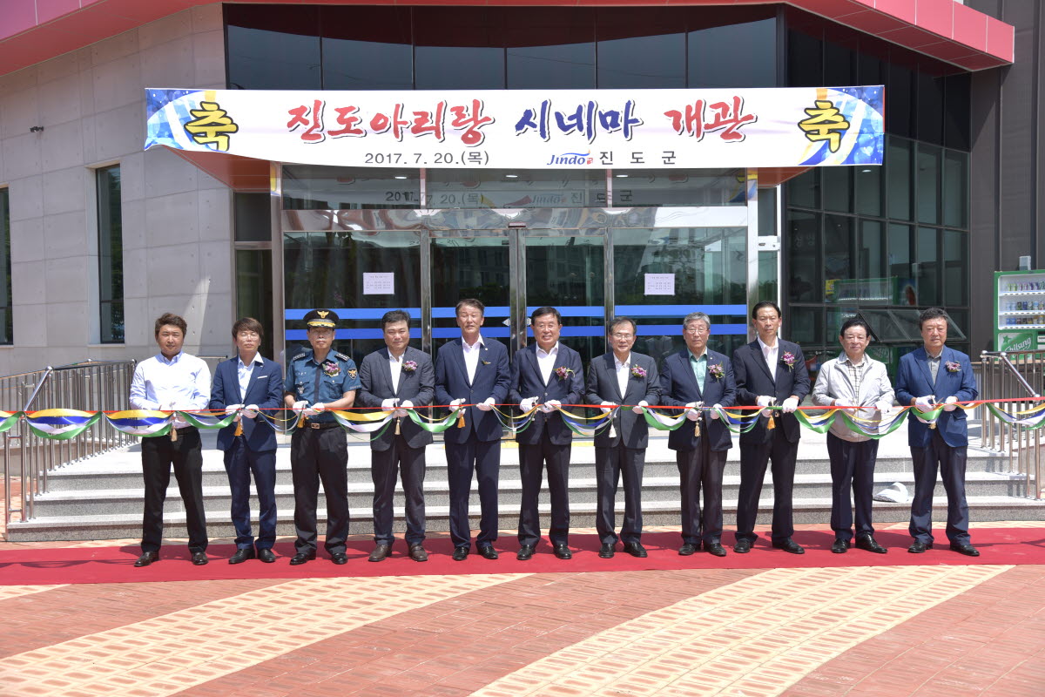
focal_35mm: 38
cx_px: 522
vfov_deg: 35.1
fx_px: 1103
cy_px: 348
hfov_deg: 50.7
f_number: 5
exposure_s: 1/160
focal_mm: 38
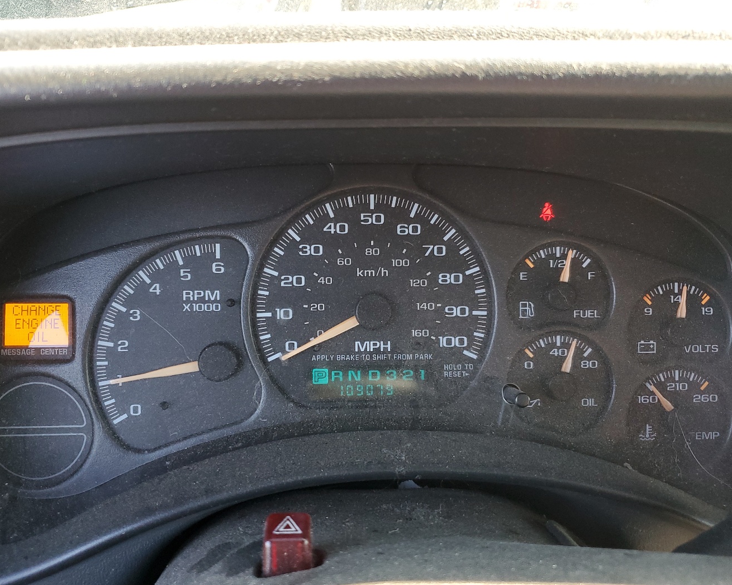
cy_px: 320
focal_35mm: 31
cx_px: 348
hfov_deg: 57.2
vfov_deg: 47.1
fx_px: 672
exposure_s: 1/120
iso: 98
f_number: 1.5
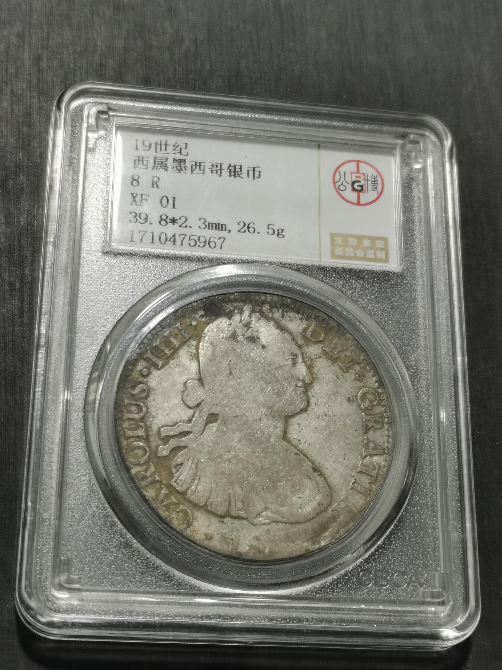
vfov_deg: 31.2
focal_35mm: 62
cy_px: 335
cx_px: 251
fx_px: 1199
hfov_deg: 23.7
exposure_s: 1/90
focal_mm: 5.58
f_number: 1.8
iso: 80
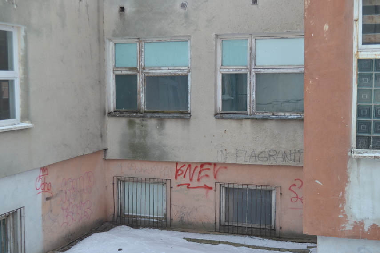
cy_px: 126
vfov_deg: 28.1
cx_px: 190
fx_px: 507
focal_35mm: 48
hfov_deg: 41.1
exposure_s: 1/125
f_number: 5.6
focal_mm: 32
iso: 100
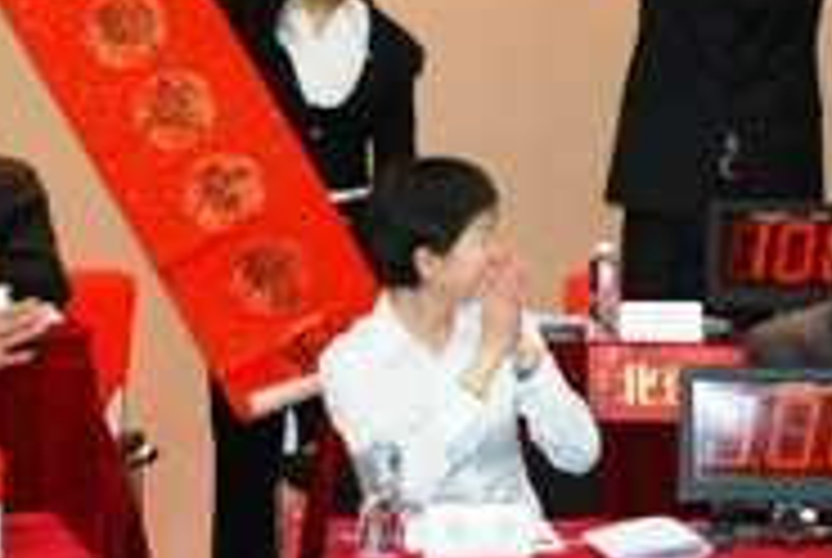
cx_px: 733
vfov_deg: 9.8
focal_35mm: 138
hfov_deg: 14.7
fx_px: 3194
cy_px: -108
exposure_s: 1/60
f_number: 5.6
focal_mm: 38
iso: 1250
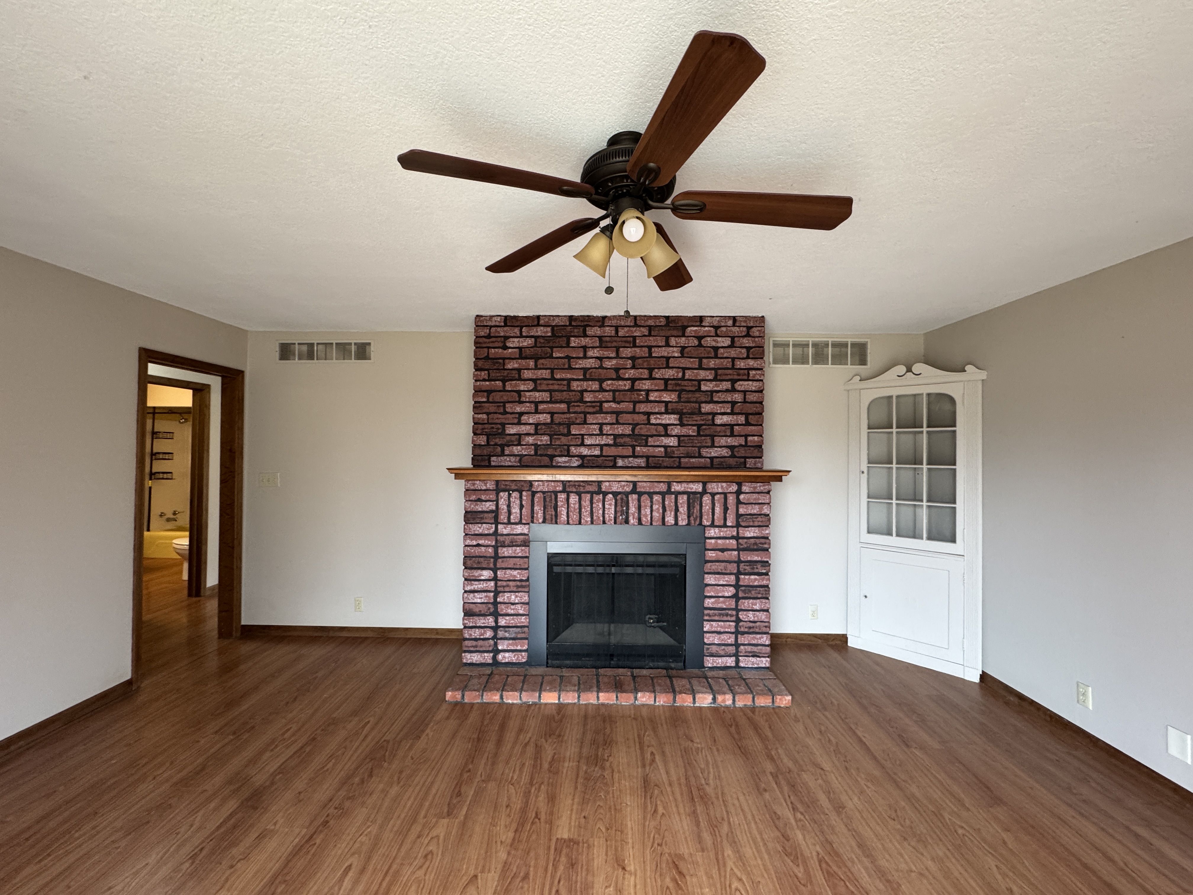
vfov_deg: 85.7
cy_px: 448
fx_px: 482
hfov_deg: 102.1
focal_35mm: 14
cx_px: 596
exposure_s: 1/60
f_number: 2.2
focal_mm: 2.22
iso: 250
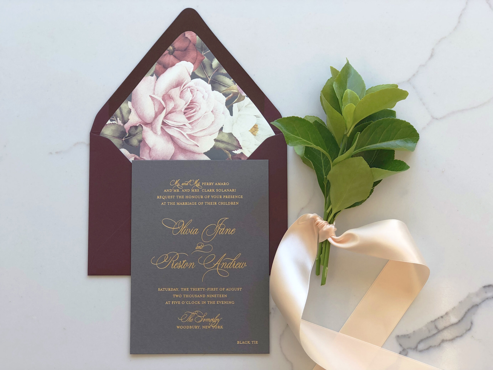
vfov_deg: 25.7
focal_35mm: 57
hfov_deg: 33.8
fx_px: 812
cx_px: 246
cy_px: 185
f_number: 2.8
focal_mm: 6.6
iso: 20
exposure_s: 1/60
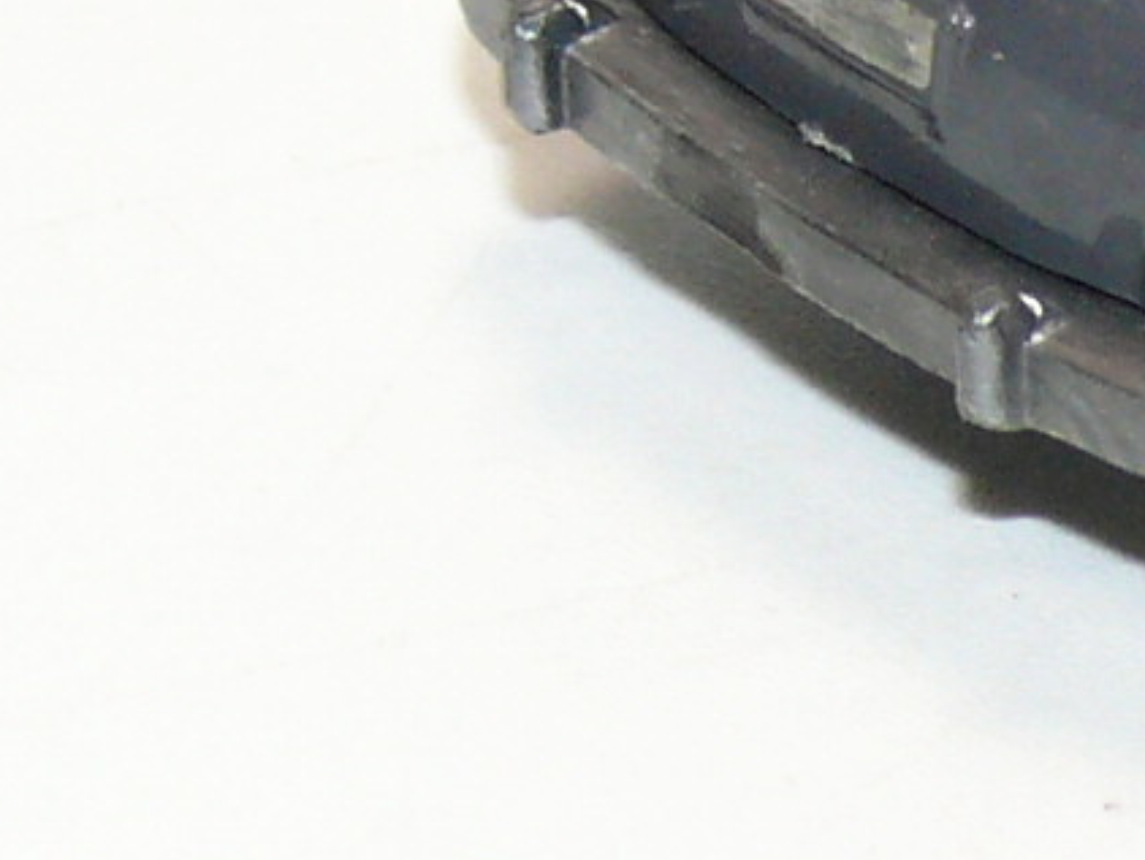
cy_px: -567
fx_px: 19692
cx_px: 2059
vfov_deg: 2.5
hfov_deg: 3.3
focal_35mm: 595
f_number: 4
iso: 100
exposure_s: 1/30
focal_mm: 18.6
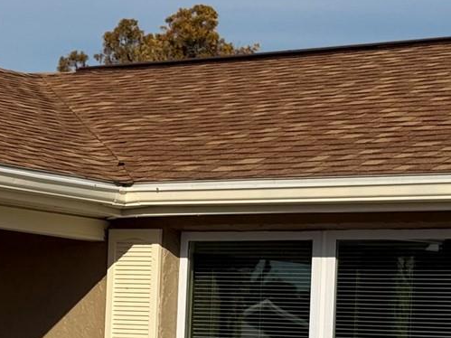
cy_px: 307
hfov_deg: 12.7
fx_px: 2006
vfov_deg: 9.6
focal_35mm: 154
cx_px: 47
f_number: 1.78
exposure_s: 1/11364
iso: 80
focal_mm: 6.76
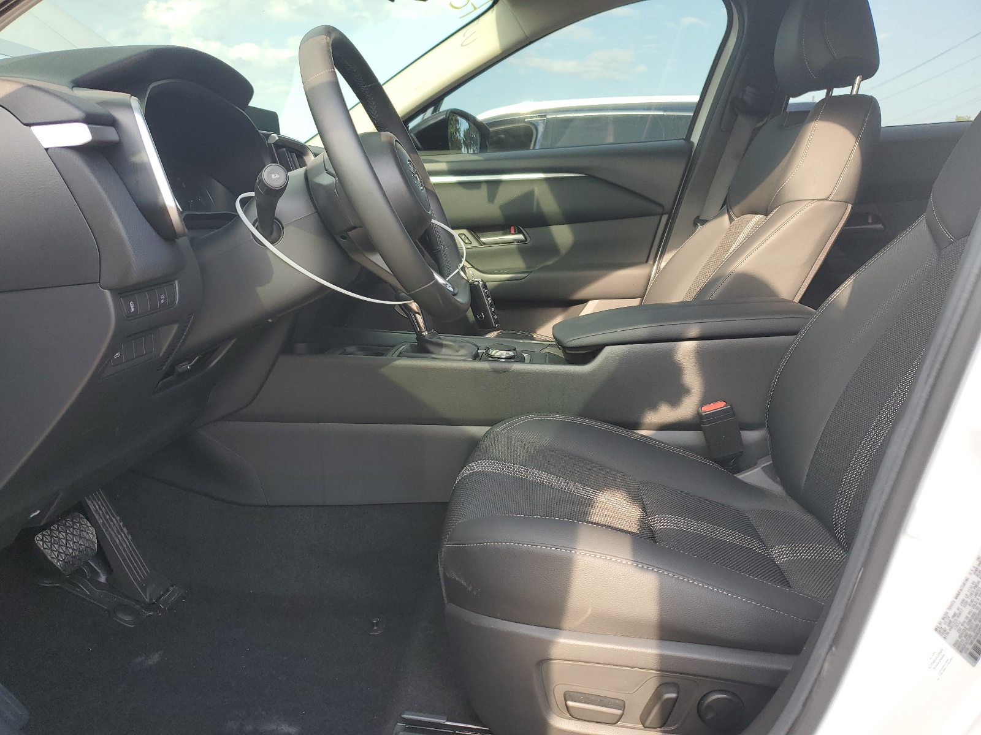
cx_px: 490
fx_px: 737
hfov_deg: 67.3
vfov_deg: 53.1
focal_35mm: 26
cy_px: 368
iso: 50
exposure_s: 1/222
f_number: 1.5
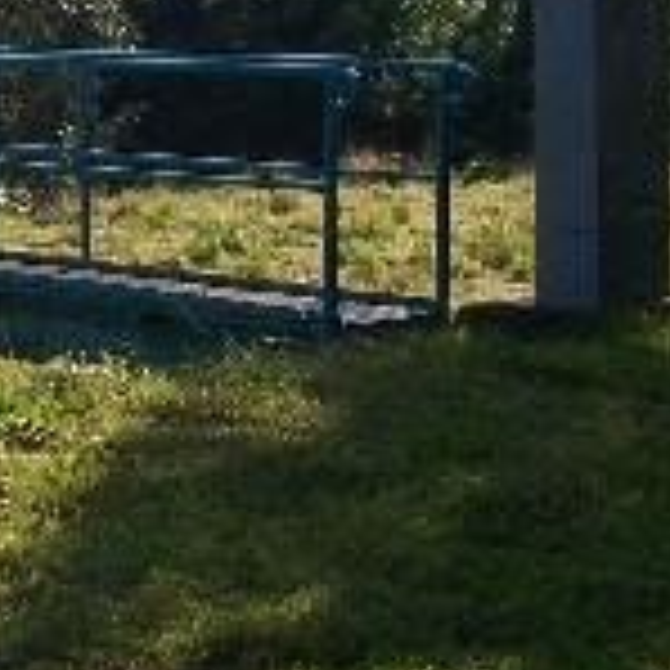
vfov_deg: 15.2
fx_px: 2496
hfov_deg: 14.2
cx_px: -373
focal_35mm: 114
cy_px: 99
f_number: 5.6
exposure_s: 1/350
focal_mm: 5.6
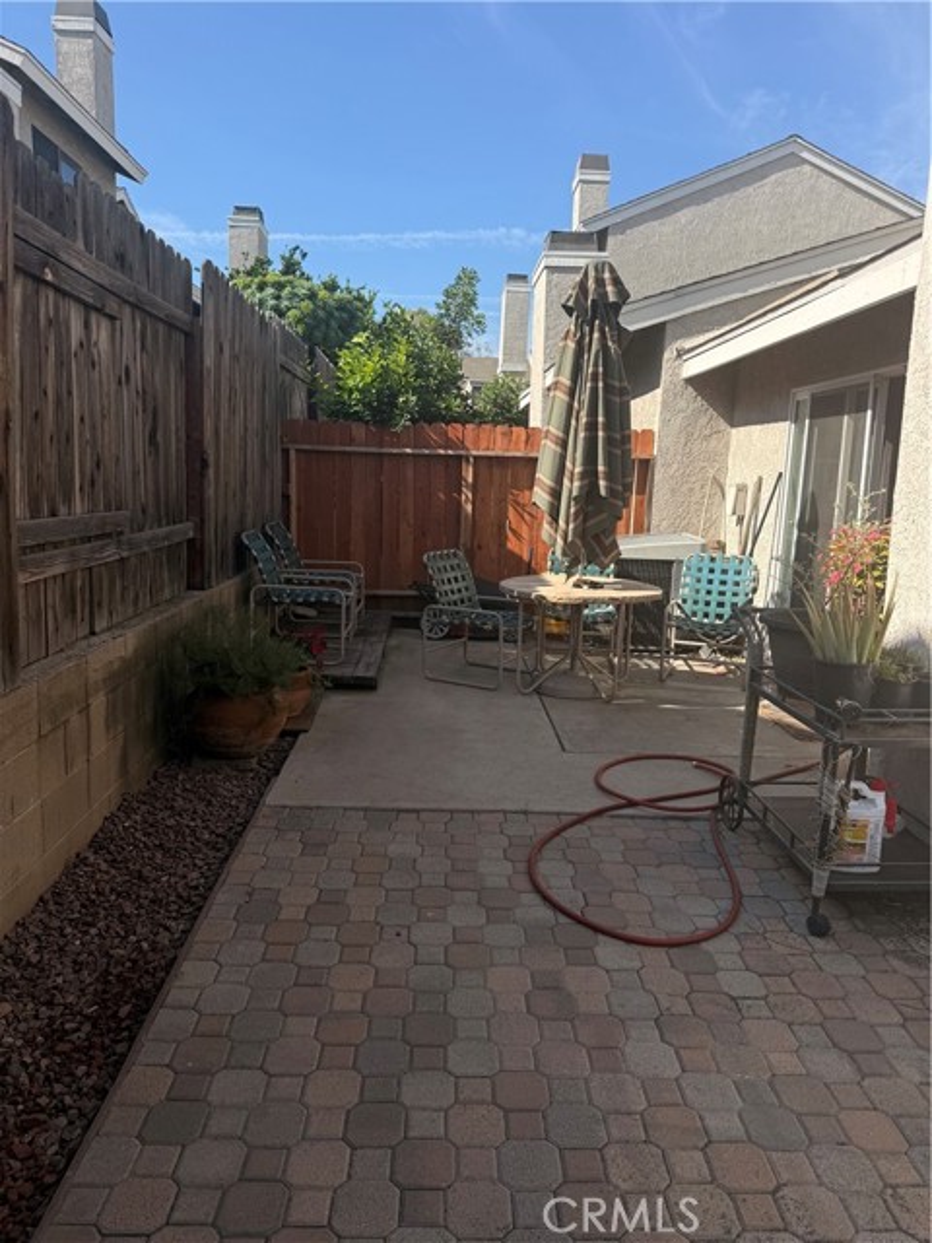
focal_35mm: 24
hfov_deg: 56.8
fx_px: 862
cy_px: 622
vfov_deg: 71.6
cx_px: 466
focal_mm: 6.76
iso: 80
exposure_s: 1/3584
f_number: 1.78
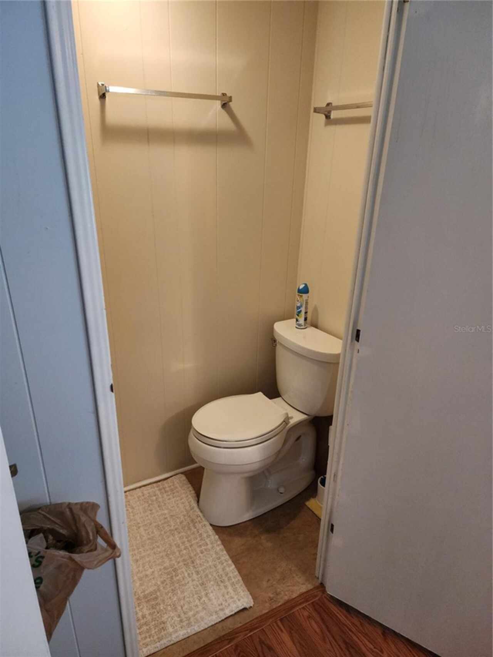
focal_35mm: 23
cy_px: 328
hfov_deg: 58.9
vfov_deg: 73.9
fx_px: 437
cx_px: 246
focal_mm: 6.4
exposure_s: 1/120
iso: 500
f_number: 1.8
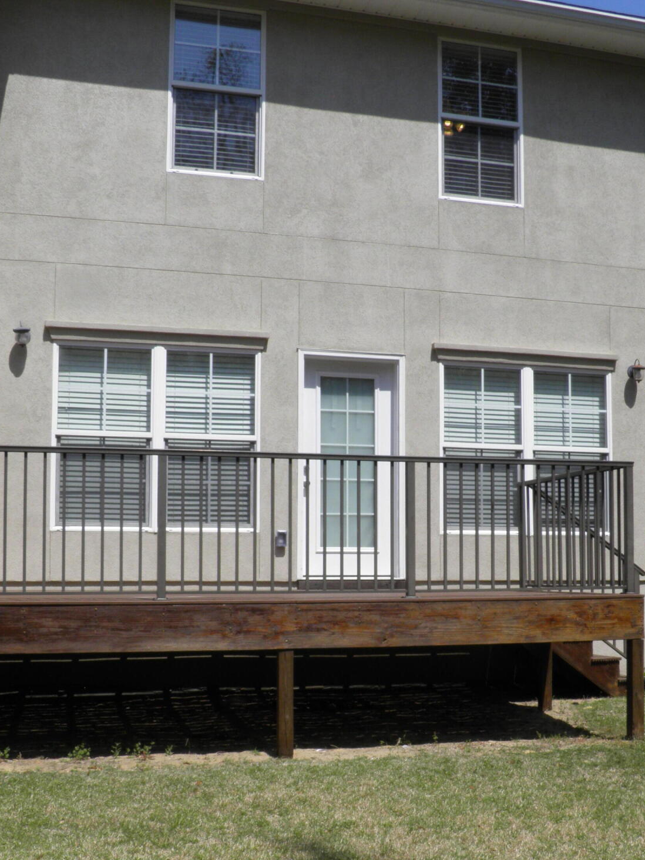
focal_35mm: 41
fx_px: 1018
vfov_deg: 45.4
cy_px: 531
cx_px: 389
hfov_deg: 35.0
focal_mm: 5.5
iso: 50
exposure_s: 1/400
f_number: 5.9
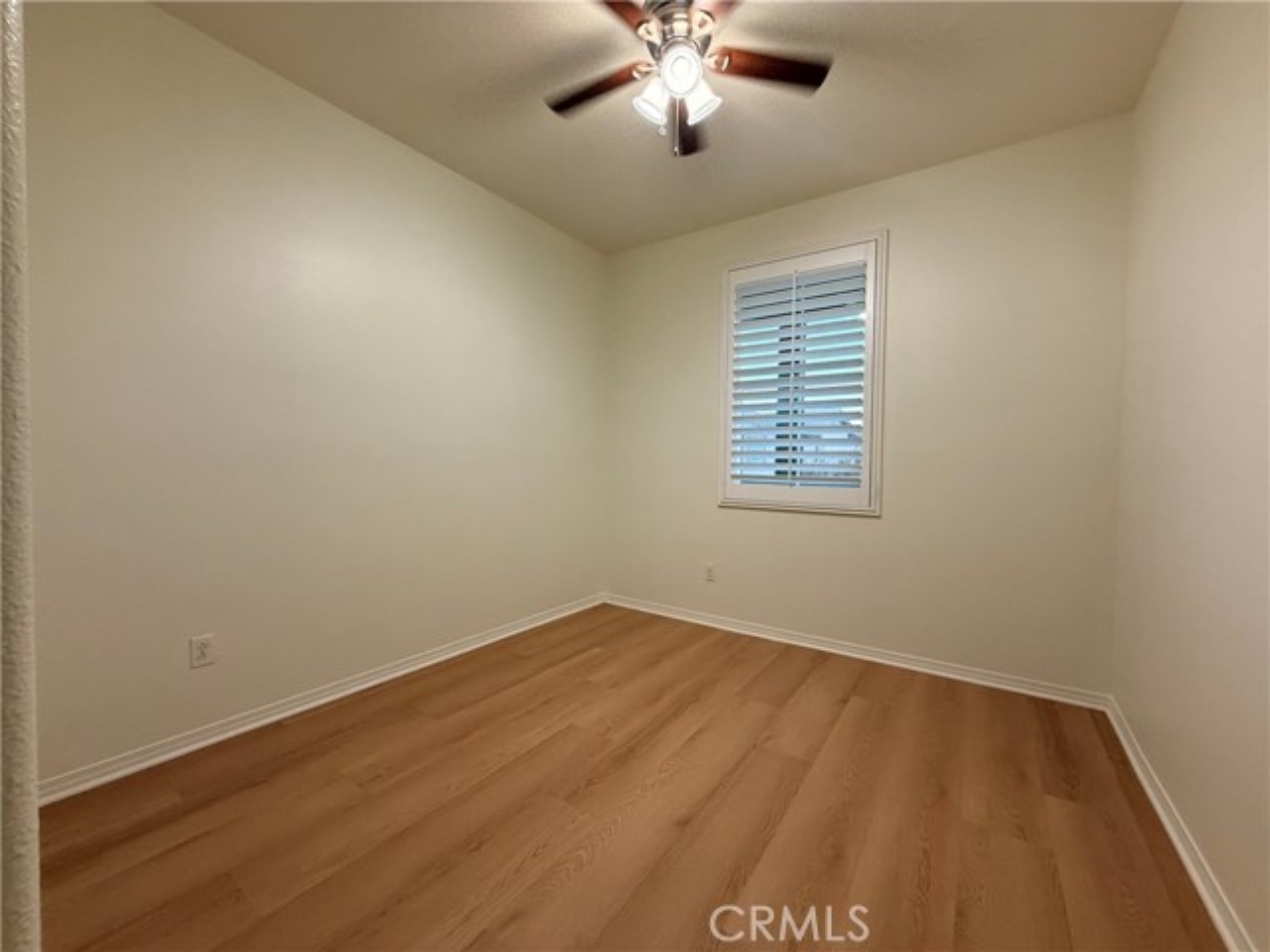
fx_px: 514
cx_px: 635
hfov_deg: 102.1
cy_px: 476
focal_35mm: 14
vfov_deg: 85.7
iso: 250
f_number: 2.2
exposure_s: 1/60
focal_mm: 2.22
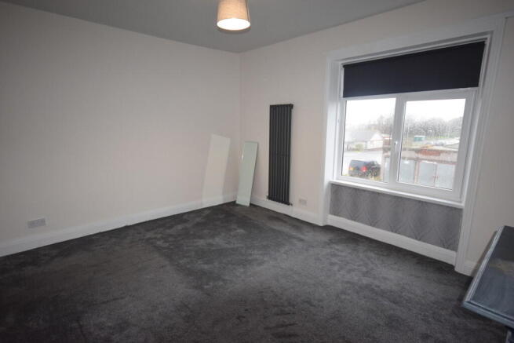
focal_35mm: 18
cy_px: 172
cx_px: 257
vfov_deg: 67.4
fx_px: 257
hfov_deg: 90.0
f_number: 4.5
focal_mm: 12
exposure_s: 1/60
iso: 1250
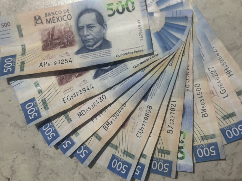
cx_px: 121
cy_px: 90
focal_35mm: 48
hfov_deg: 39.6
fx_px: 336
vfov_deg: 30.3
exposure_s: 1/40
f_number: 1.78
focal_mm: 6.86
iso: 400
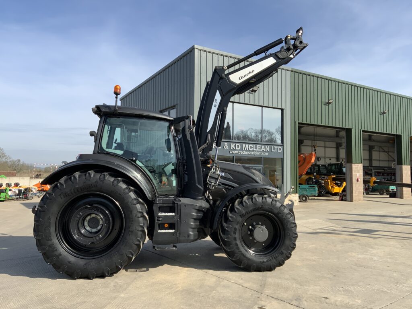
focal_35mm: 29
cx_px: 206
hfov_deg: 61.7
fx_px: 345
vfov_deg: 48.2
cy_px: 154
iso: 16
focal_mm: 3
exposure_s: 1/1675
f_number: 1.8
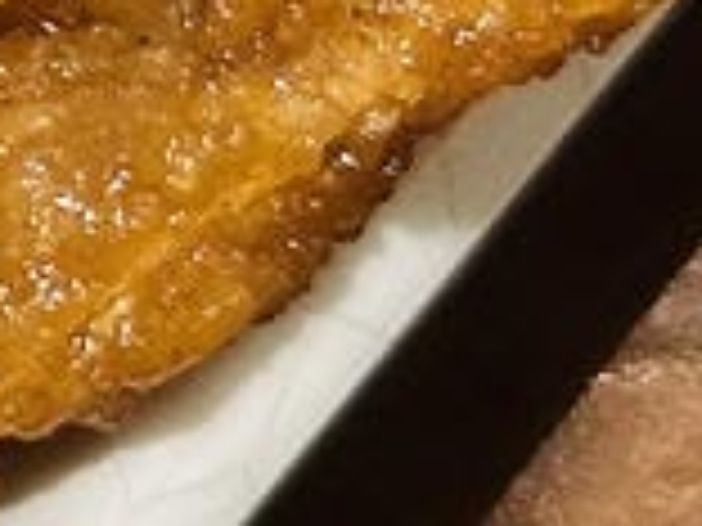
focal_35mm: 369
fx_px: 7483
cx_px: -1562
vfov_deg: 3.9
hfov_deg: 5.0
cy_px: -1043
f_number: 1.78
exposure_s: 1/40
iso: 250
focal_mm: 6.86
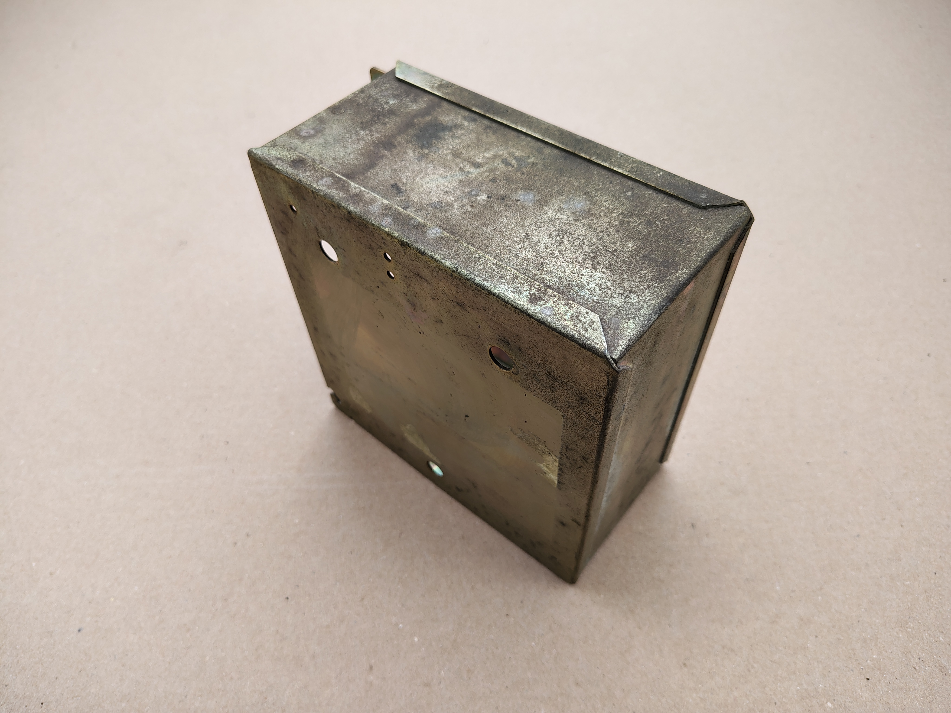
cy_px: 356
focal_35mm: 24
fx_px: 659
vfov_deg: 56.8
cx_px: 476
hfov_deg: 71.6
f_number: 1.8
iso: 100
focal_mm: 5.56
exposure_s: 1/360
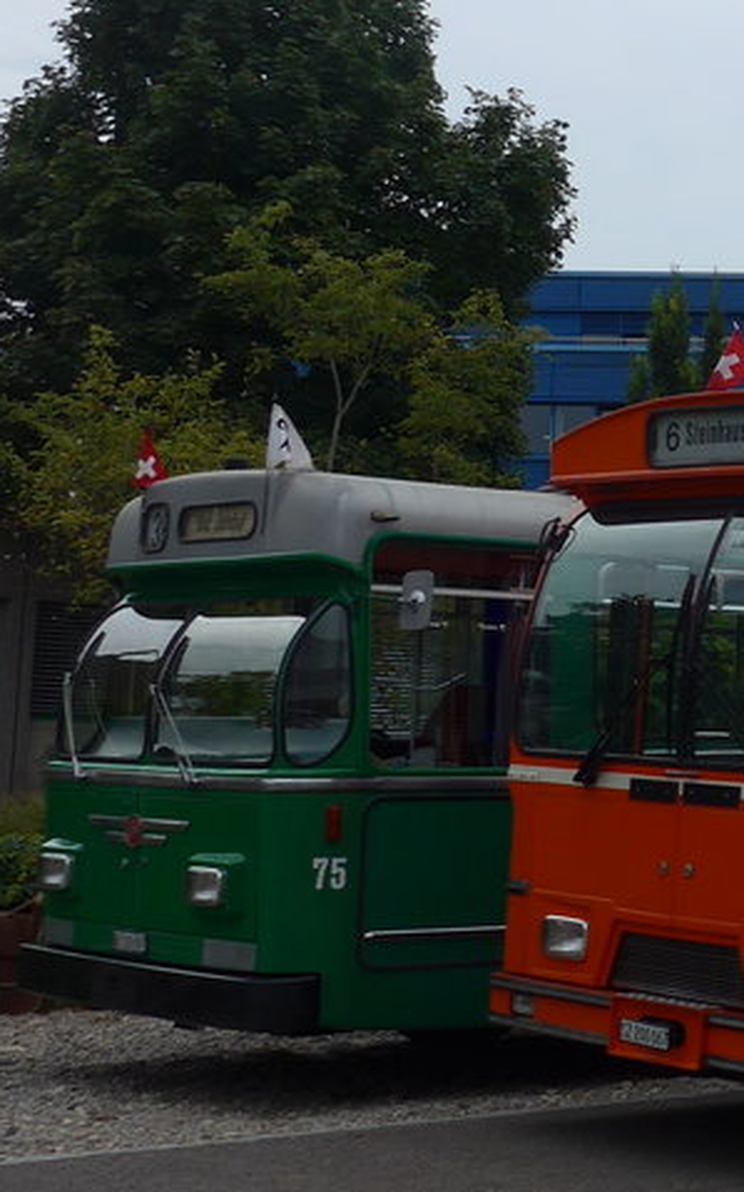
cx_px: 1326
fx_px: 2500
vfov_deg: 26.7
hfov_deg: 14.8
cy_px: 418
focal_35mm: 77
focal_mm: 6
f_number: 2.8
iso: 80
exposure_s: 1/1300
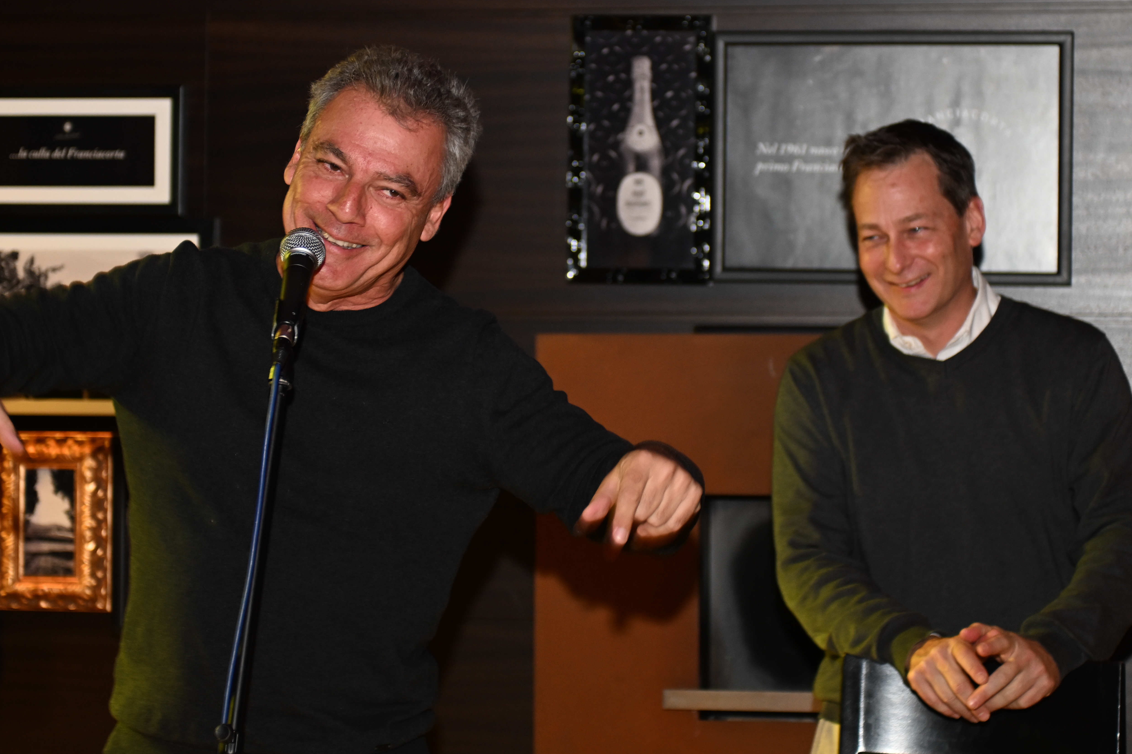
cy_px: 248
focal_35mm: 116
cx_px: 606
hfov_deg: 17.6
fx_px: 3647
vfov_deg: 11.8
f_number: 2.8
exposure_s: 1/60
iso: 640
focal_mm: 70
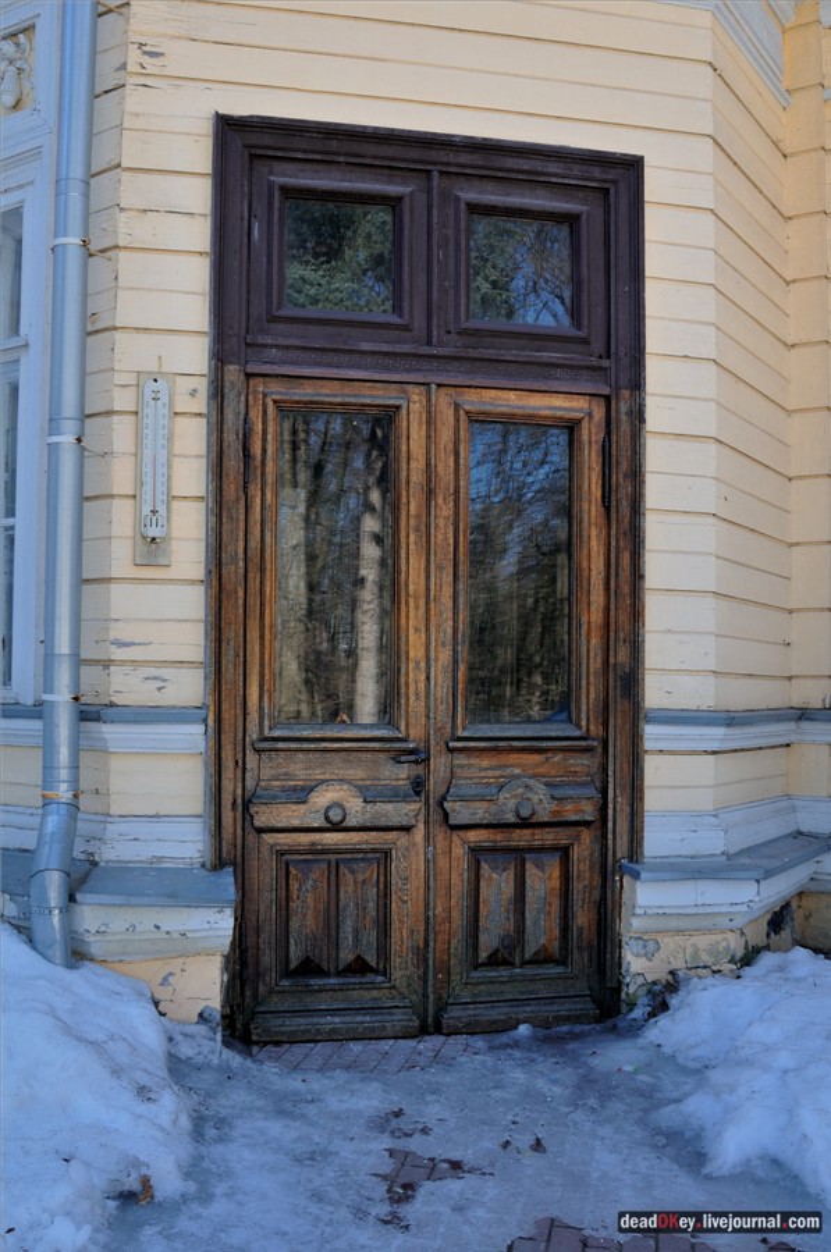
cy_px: 626
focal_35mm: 36
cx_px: 416
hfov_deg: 36.8
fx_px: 1251
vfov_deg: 53.2
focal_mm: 24
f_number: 5.6
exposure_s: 1/125
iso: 200
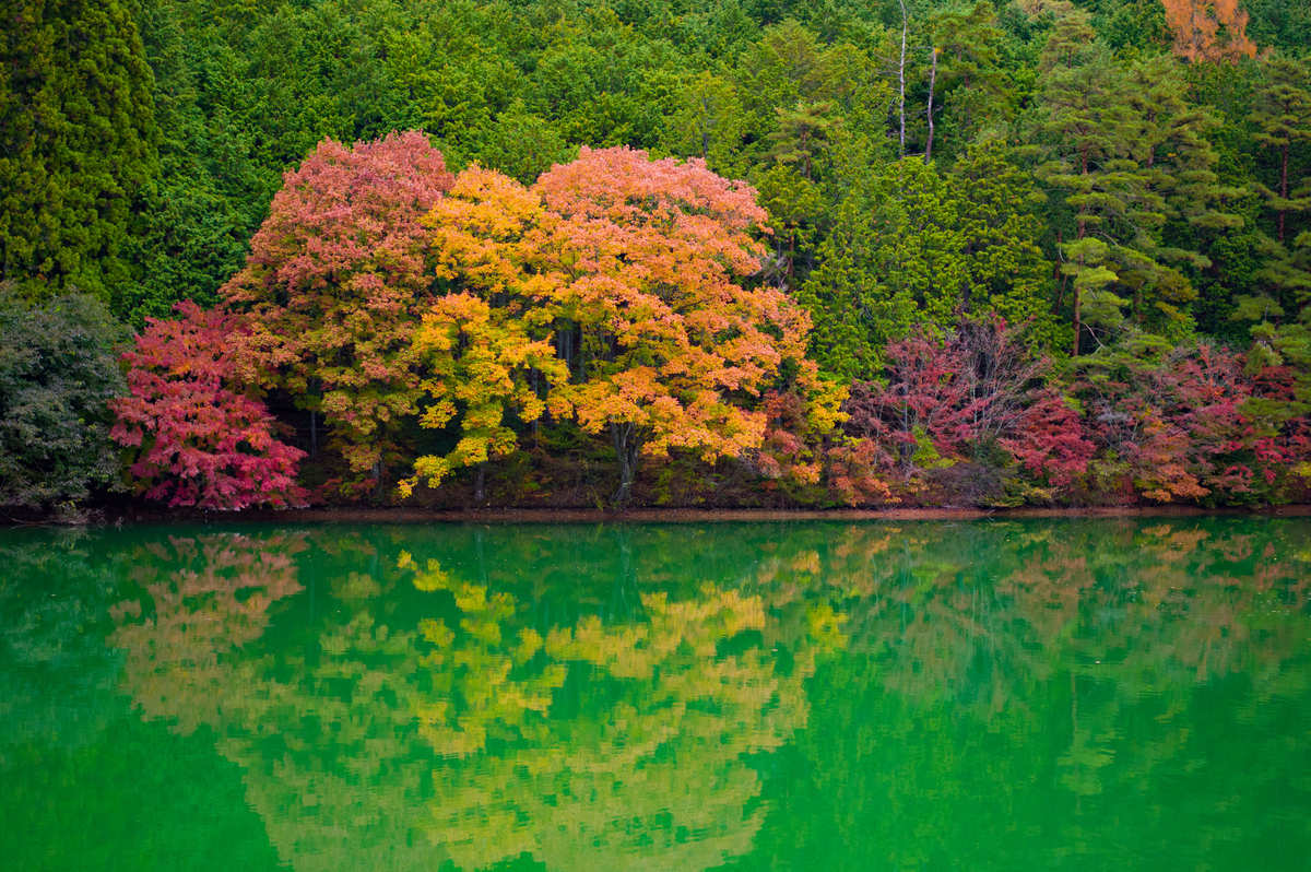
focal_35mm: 52
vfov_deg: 25.7
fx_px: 1910
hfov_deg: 37.9
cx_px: 656
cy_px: 436
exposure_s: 1/400
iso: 800
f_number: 2.4
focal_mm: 35
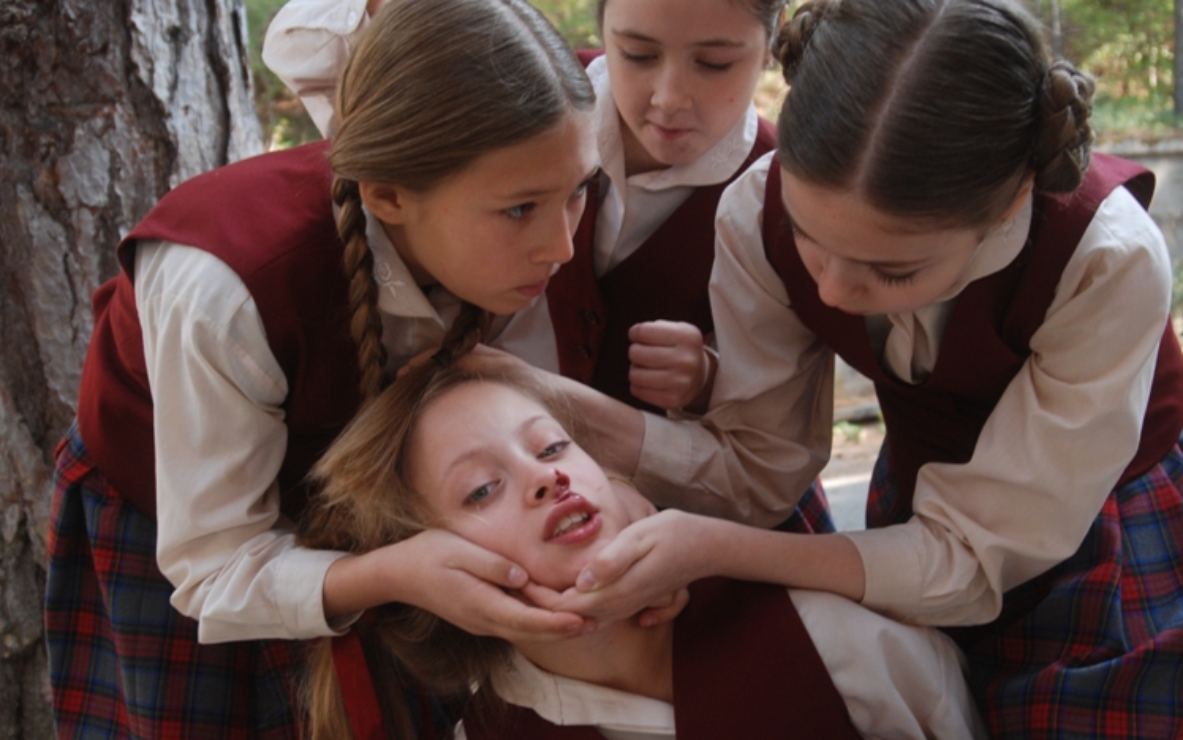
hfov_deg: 45.3
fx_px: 1419
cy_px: 392
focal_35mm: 44
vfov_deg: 29.2
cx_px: 606
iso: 400
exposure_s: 1/80
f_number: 5
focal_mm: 28
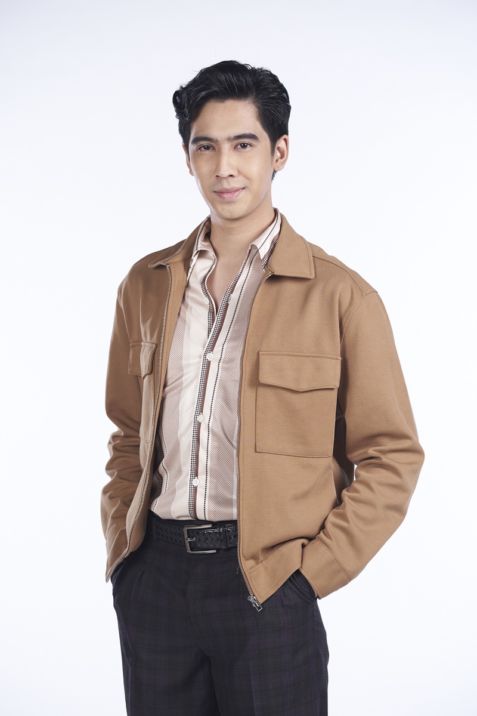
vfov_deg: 14.4
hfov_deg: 9.7
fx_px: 2822
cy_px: 358
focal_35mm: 142
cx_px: 238
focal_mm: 142
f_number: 5.6
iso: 200
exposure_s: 1/125
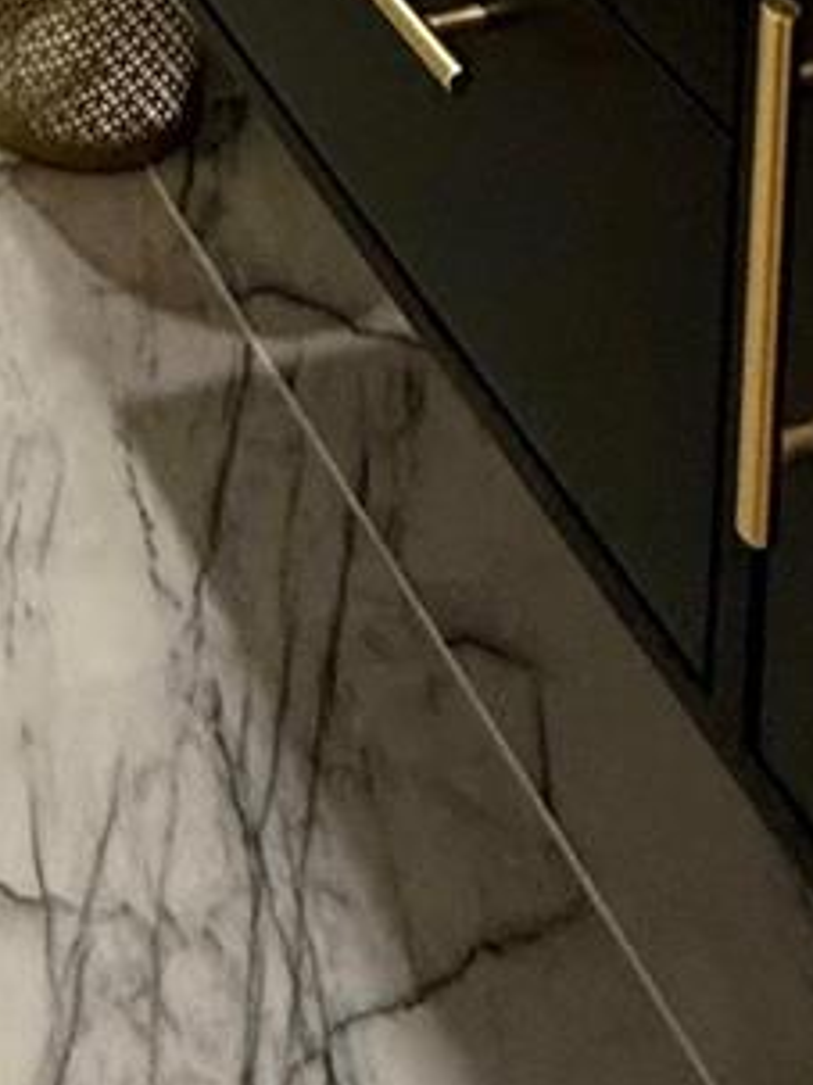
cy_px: -1346
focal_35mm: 71
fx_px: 2225
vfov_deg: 16.4
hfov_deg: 18.4
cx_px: -408
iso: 250
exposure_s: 1/60
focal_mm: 2.22
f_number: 2.2
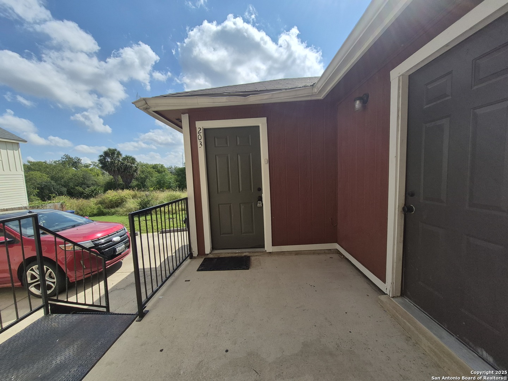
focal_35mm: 13
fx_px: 191
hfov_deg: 106.2
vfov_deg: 89.9
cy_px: 190
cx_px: 254
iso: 50
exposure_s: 1/2648
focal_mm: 1.74
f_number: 2.2
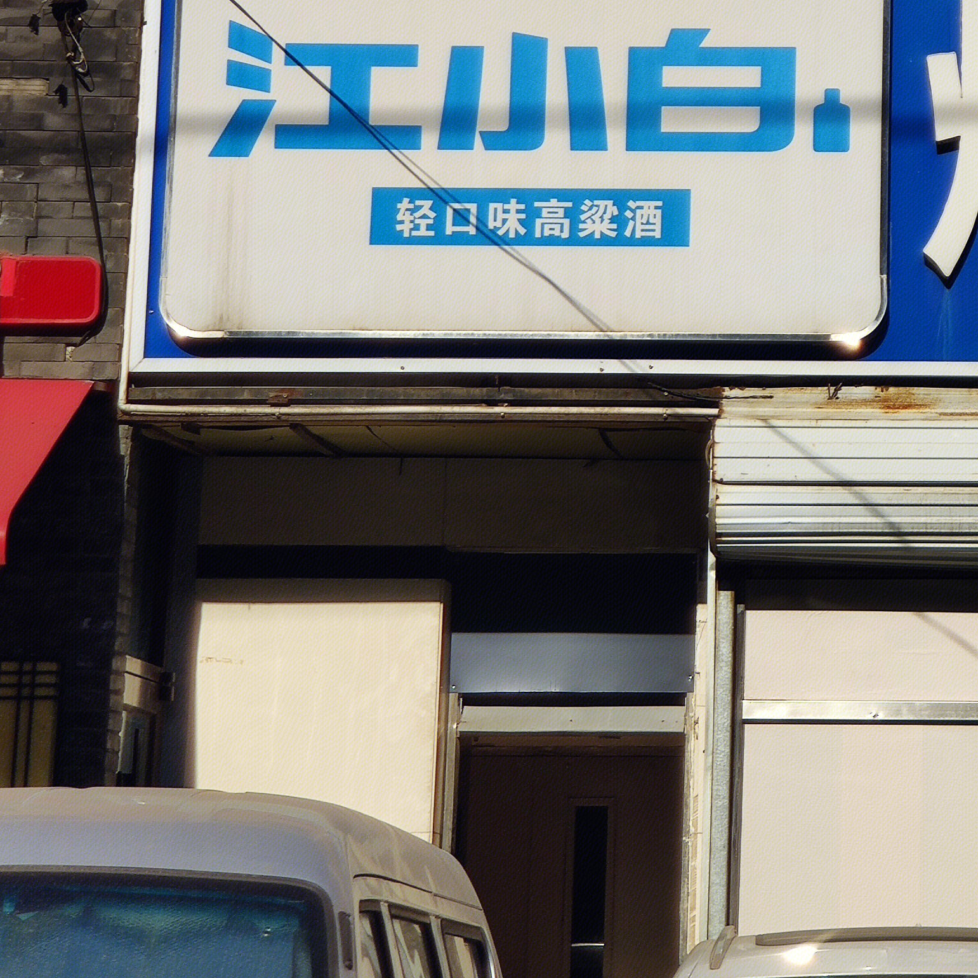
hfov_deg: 14.6
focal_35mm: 117
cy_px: 109
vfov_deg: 14.8
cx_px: 1037
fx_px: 3740
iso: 100
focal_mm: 6.22
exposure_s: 1/2366
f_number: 2.2
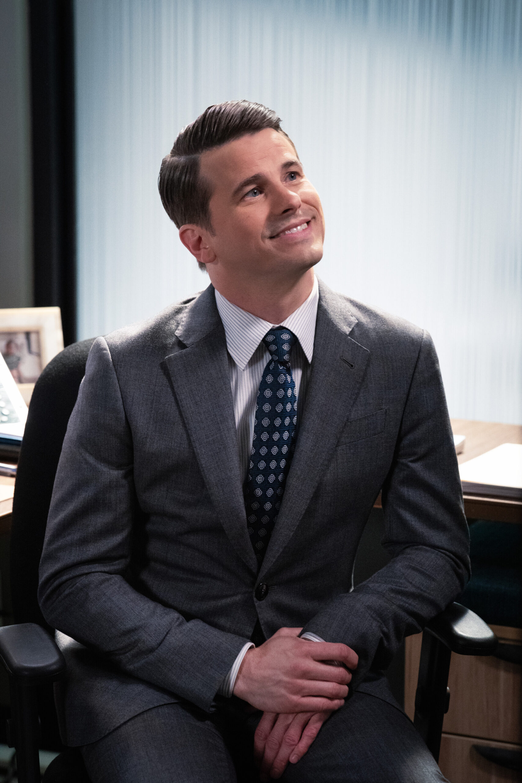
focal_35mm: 108
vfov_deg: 18.9
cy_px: 392
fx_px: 2348
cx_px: 261
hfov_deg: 12.7
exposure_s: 1/160
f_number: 5
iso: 8000
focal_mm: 108
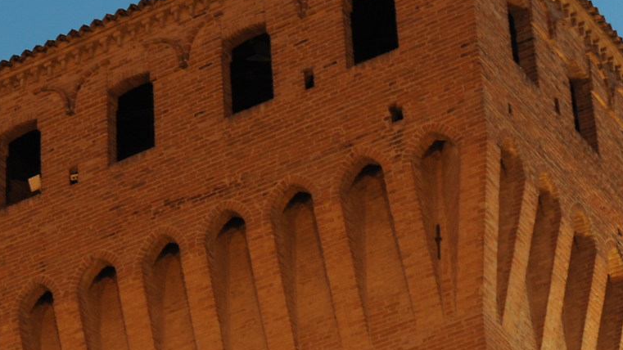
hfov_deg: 13.0
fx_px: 2726
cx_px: 114
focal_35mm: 165
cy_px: 405
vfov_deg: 7.3
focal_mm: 50
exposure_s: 1/15
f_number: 2.5
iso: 800
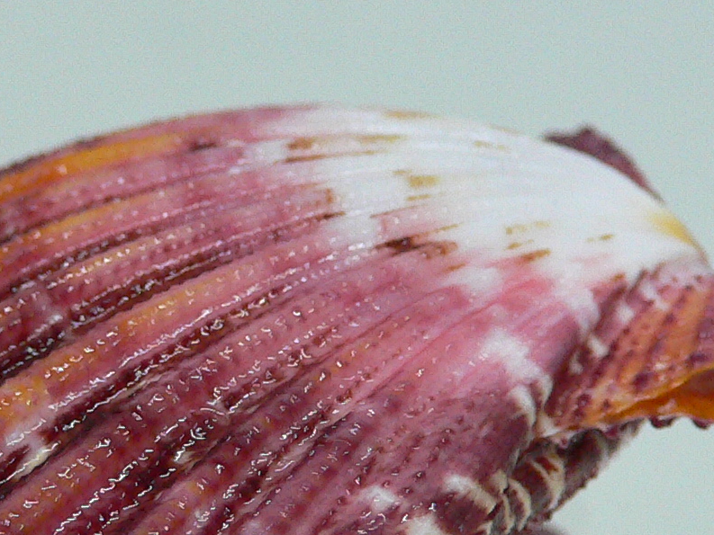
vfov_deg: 16.4
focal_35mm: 89
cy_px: 478
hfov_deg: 21.8
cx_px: 195
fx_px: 1836
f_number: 2.8
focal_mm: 4.6
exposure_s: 1/50
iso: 200
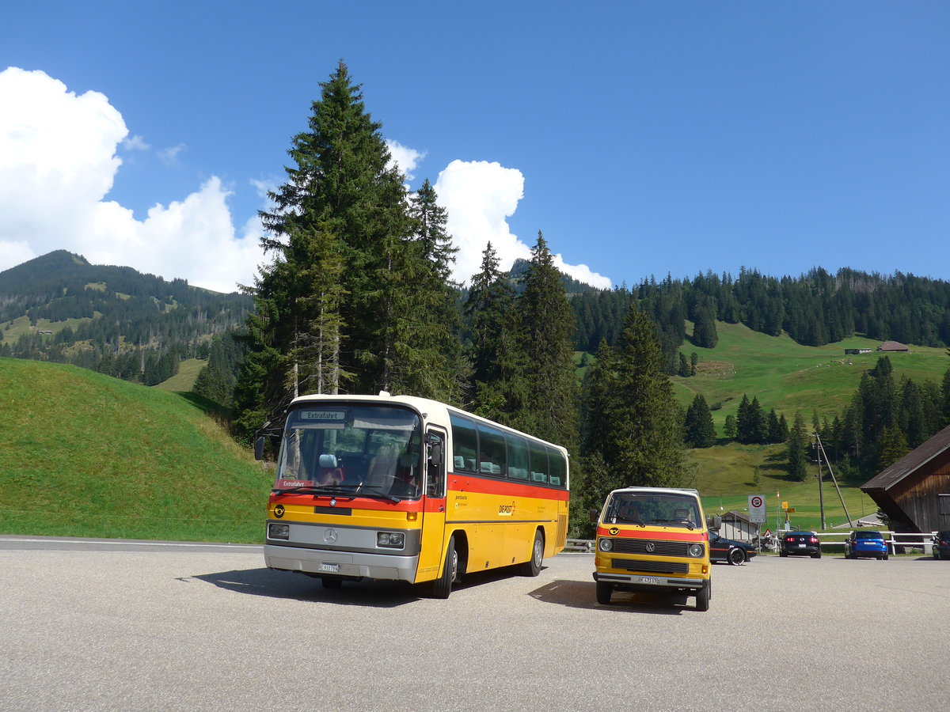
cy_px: 356
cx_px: 475
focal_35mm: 29
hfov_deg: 61.7
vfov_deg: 48.2
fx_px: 796
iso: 80
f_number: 2.8
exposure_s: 1/1600
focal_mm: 6
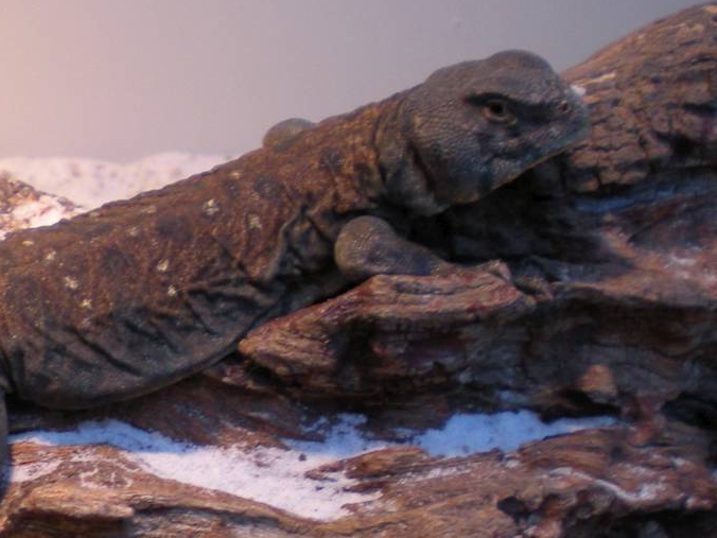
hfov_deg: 21.2
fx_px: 1864
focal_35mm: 90
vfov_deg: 16.4
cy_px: 334
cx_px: 57
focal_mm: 6.3
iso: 102
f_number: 3.1
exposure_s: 1/70
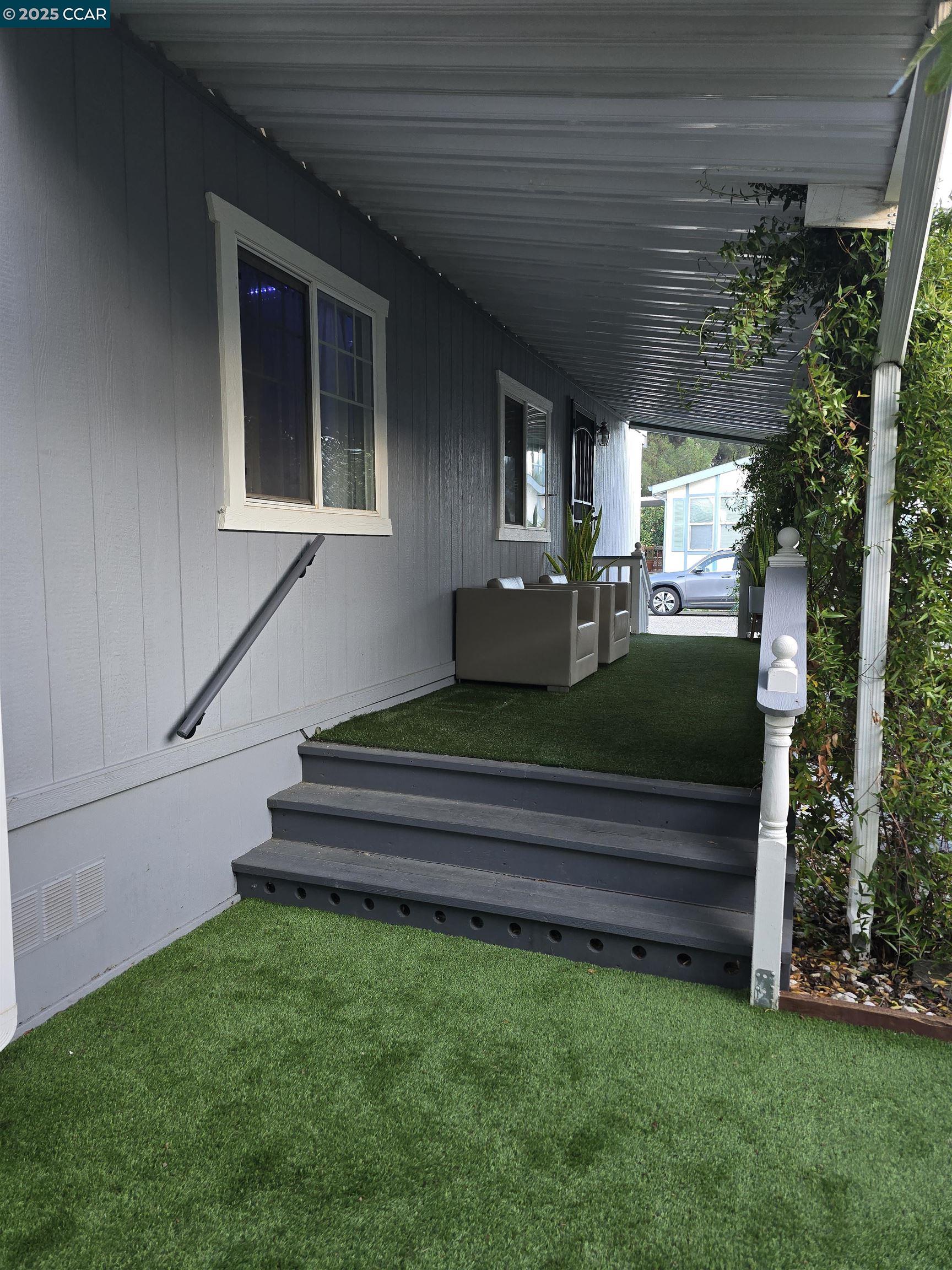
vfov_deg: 73.9
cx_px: 476
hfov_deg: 58.9
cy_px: 635
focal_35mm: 23
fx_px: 843
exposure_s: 1/60
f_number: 1.7
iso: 80
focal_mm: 6.3
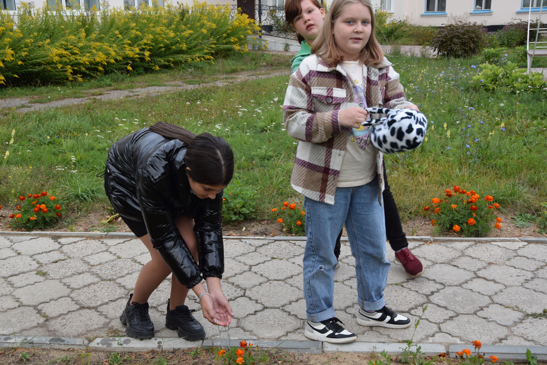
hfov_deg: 47.9
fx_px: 616
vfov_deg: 33.0
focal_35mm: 41
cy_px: 179
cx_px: 268
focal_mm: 25
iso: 400
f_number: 5.6
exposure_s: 1/125
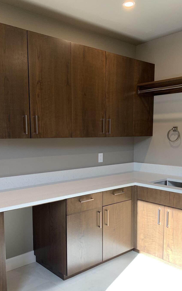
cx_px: 81
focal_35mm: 33
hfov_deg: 38.3
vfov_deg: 57.8
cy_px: 171
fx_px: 262
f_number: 1.8
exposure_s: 1/120
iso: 64
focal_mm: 4.25
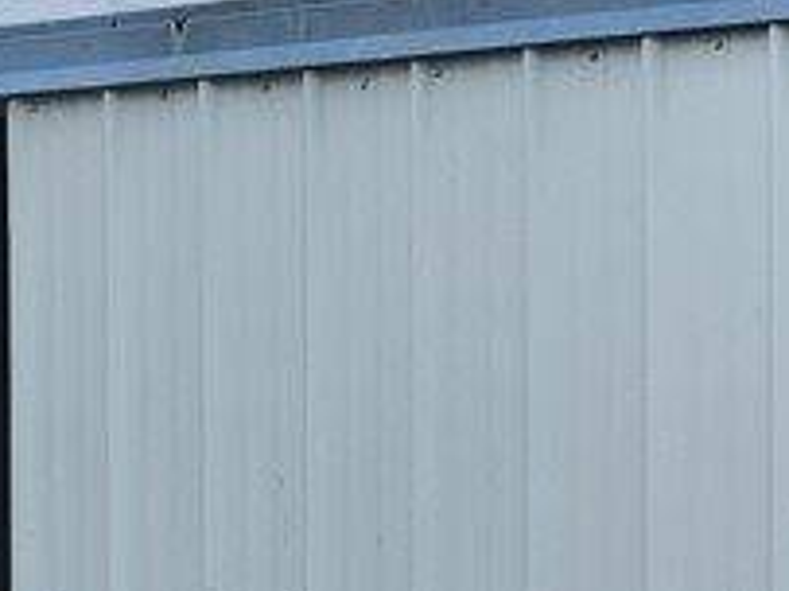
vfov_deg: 12.8
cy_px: 276
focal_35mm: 116
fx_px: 2642
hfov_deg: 15.1
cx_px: 1341
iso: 12
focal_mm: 6.4
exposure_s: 1/670
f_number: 1.8
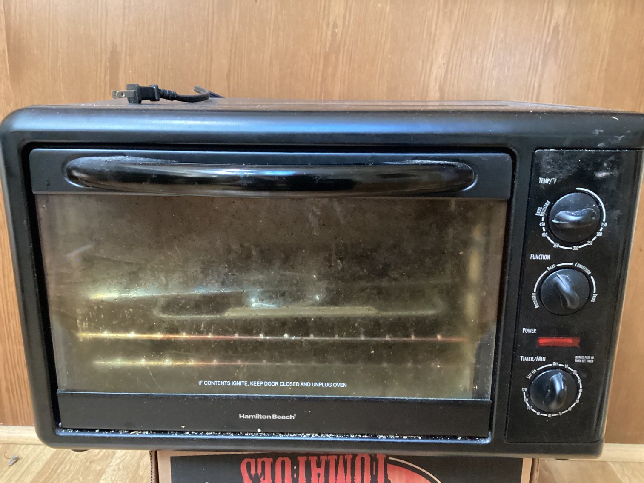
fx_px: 577
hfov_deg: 58.3
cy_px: 242
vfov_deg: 45.4
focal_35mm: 31
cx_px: 322
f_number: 2.4
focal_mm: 3.3
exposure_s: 1/24
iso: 640
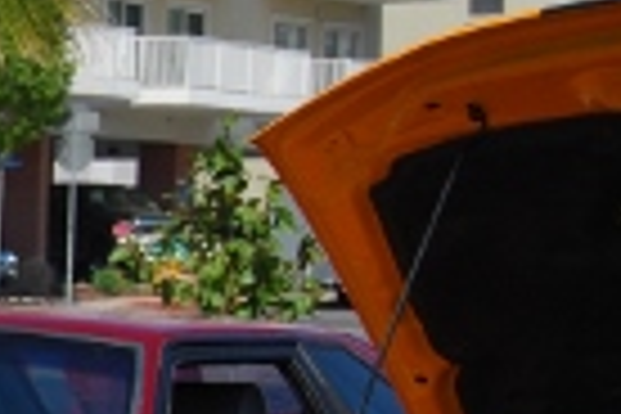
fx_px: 3122
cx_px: -756
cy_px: 432
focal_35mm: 181
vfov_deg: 7.5
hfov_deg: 10.2
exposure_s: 1/400
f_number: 10
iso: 200
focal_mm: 26
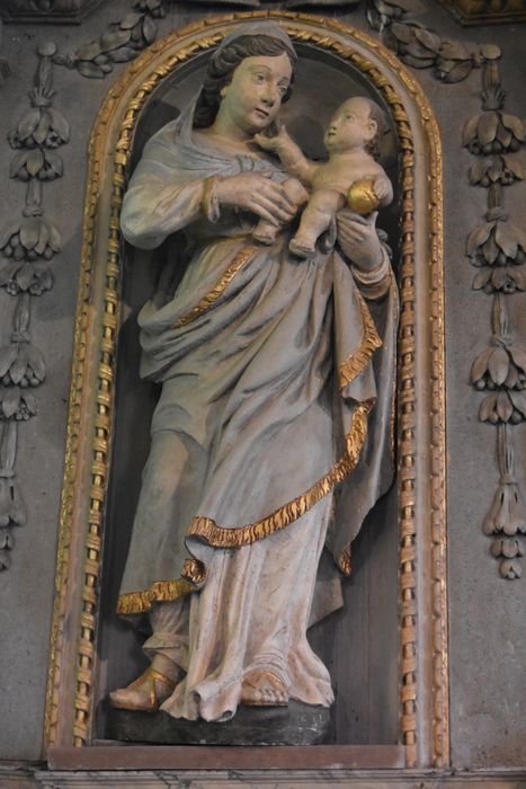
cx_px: 263
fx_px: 1380
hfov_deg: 21.6
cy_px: 394
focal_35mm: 63
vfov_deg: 31.9
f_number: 5
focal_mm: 42
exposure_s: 1/60
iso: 5600
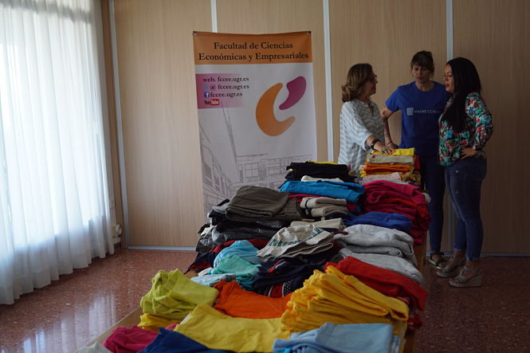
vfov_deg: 31.9
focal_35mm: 42
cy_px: 176
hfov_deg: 46.4
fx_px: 618
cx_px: 265
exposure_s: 1/60
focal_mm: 28
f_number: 4.5
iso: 400
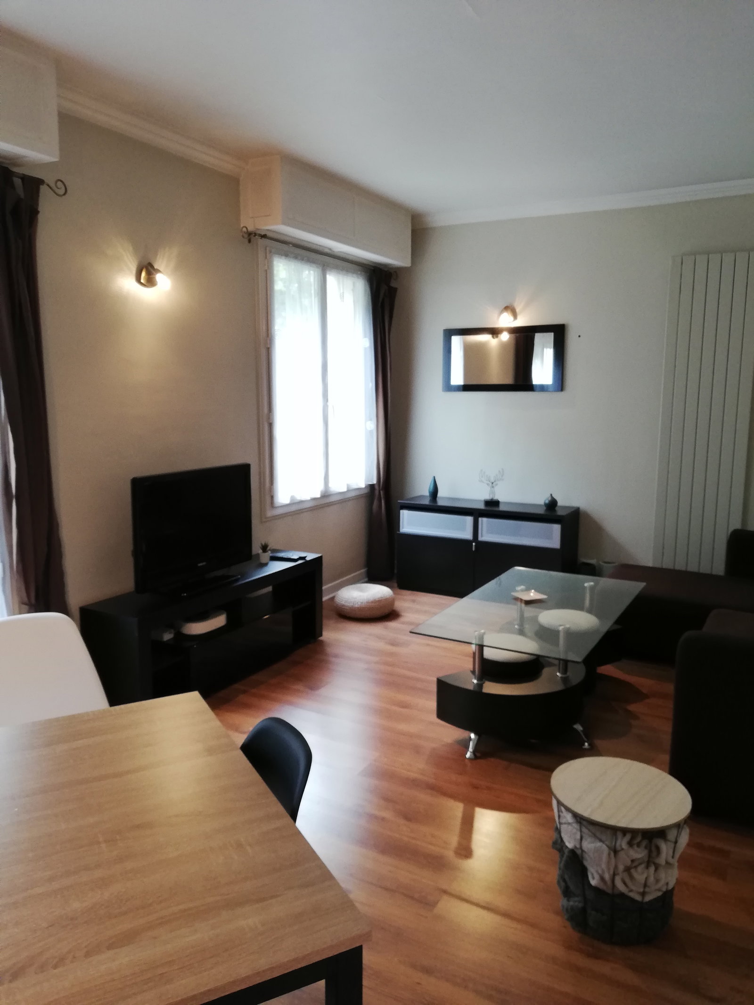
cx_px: 377
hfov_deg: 53.1
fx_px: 755
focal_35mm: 26
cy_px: 502
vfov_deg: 67.3
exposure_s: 1/33.3
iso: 250
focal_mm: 3.81
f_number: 2.2
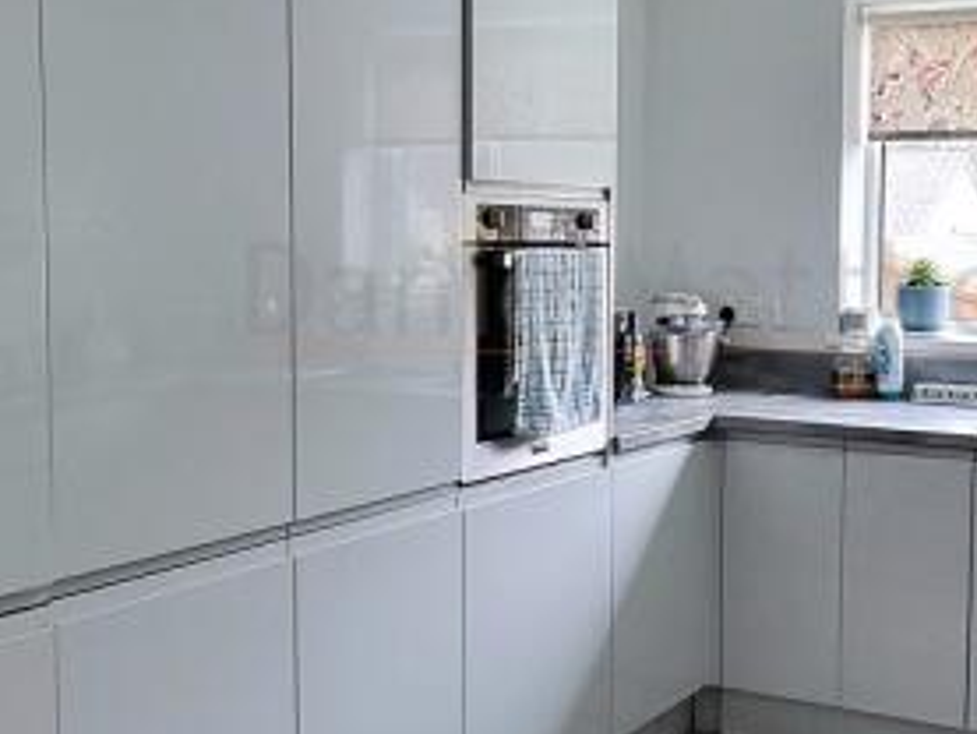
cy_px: 318
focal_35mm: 48
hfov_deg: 39.0
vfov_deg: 30.3
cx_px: 674
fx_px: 1355
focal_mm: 2.2
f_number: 2.2
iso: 160
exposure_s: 1/60.2
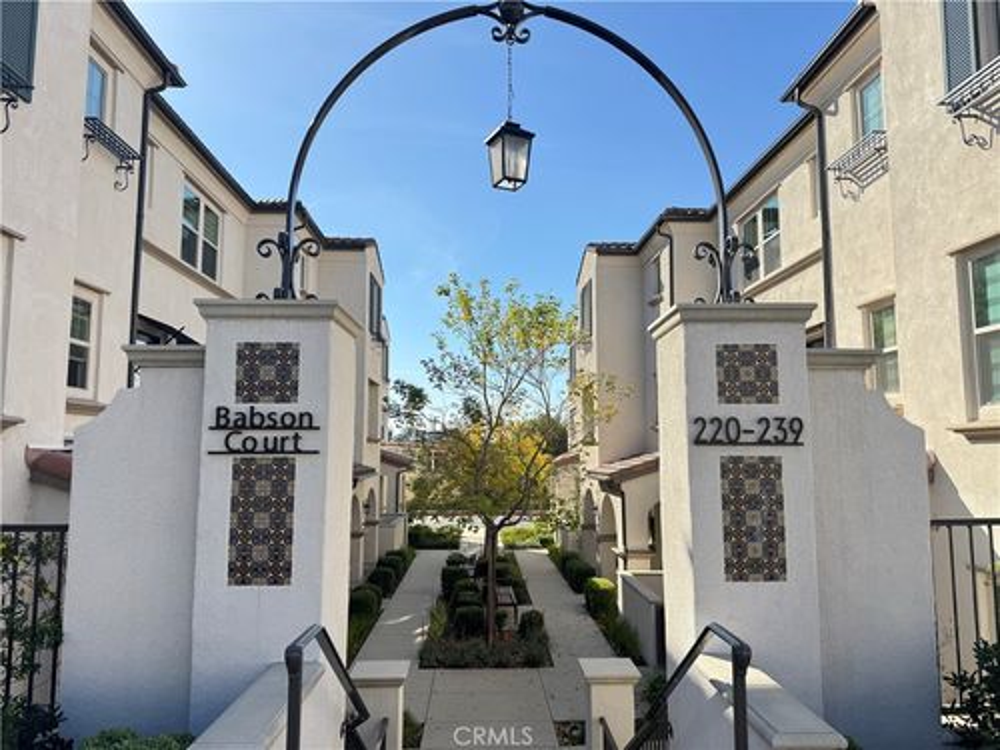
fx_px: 693
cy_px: 375
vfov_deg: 56.8
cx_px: 500
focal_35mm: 24
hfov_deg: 71.6
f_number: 1.78
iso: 80
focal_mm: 6.76
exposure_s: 1/2415
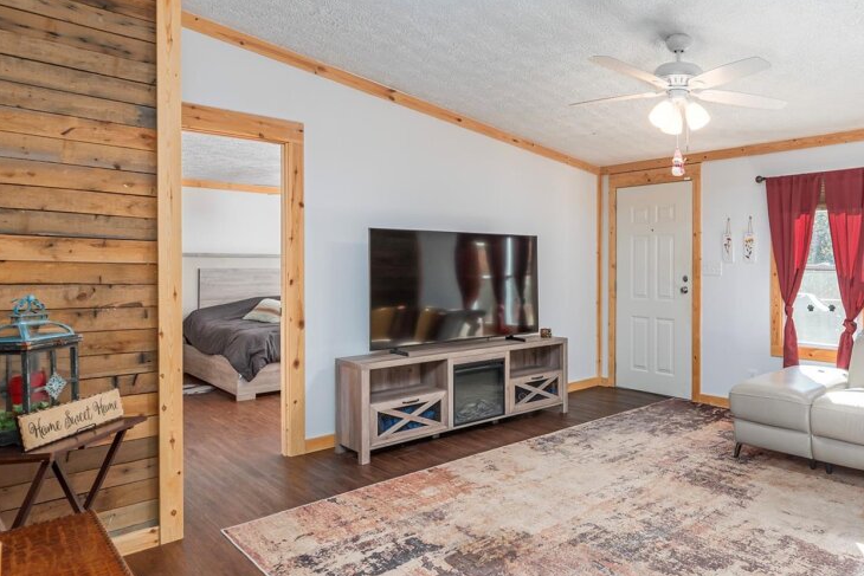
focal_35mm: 23
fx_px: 552
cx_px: 627
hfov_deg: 71.9
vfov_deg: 55.0
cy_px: 260
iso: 320
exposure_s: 1/125
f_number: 7.1
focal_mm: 14
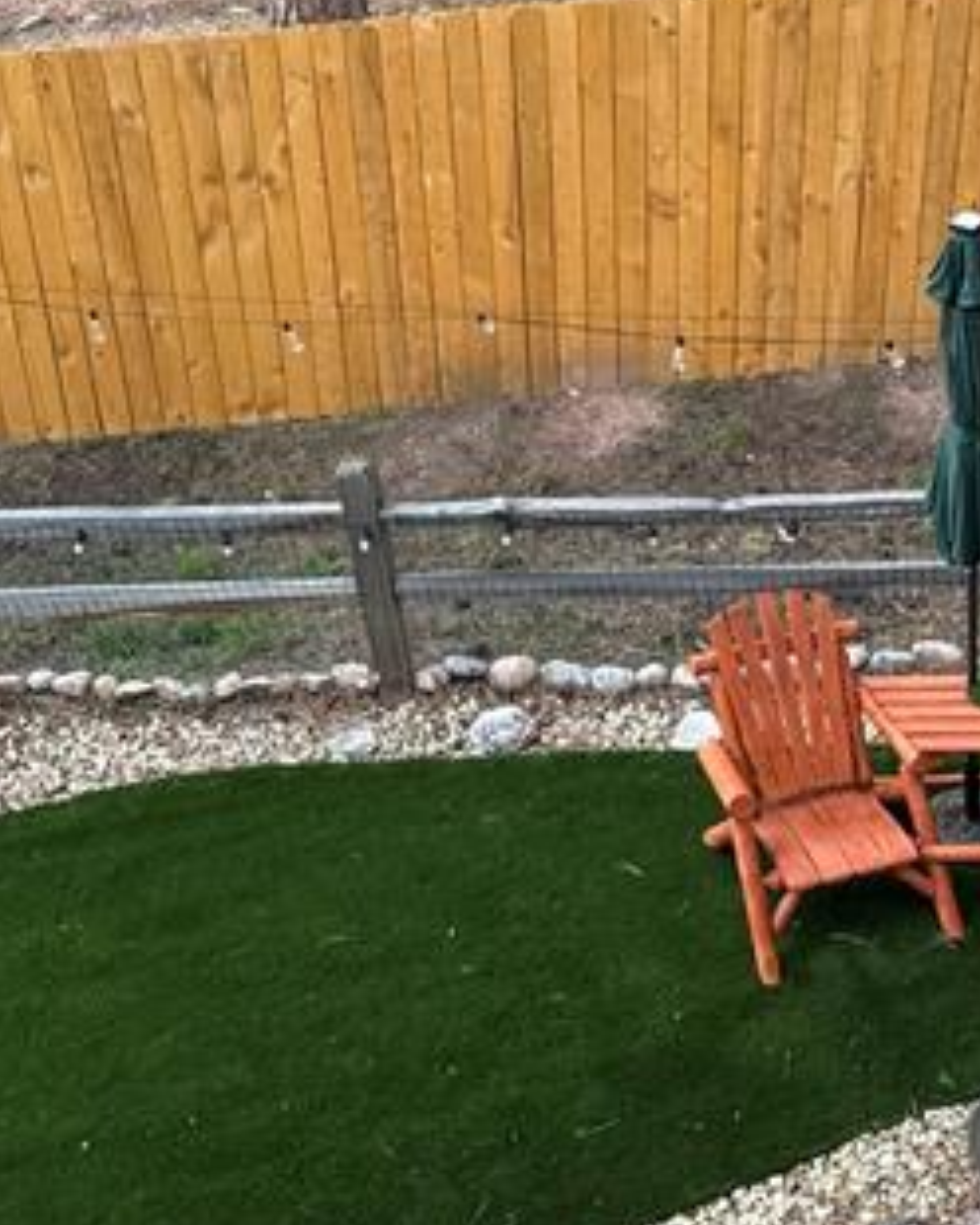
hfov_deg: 25.7
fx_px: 2103
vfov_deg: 32.5
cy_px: 636
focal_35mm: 58
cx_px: 810
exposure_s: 1/142
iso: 64
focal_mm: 6.76
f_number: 1.78
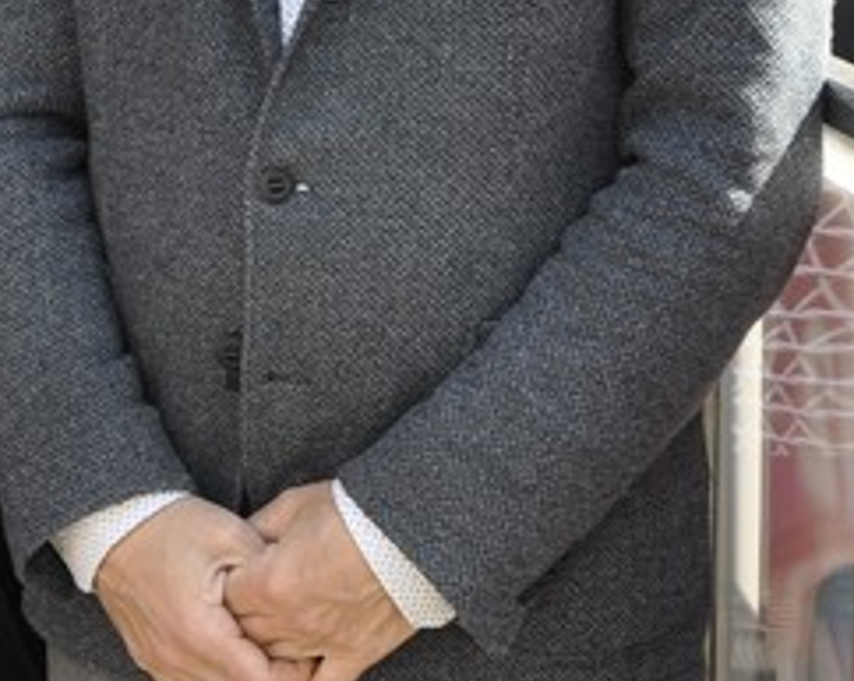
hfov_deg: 13.8
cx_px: -558
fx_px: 3231
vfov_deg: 11.8
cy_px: -88
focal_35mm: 128
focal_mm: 22
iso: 200
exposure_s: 1/125
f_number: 5.6
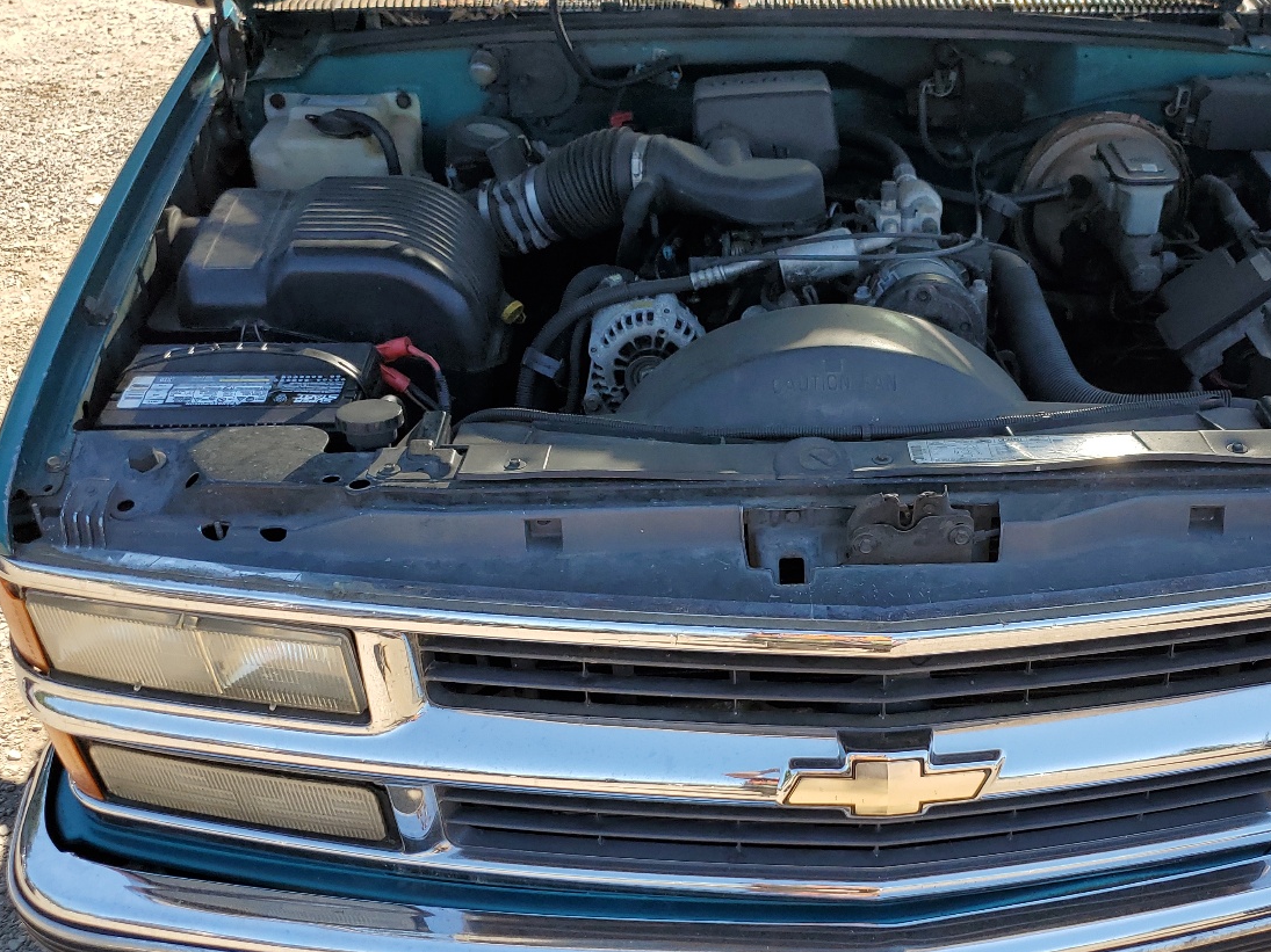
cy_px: 581
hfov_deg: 48.4
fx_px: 1395
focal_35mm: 38
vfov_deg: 37.5
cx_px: 819
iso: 50
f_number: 1.5
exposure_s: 1/909
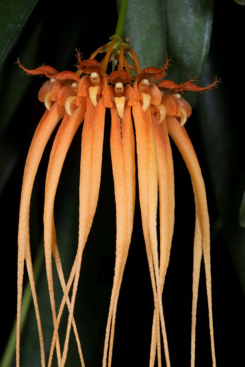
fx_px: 918
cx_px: 122
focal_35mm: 90
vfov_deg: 22.6
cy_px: 184
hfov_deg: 15.2
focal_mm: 90
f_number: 40
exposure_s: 1/200
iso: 100
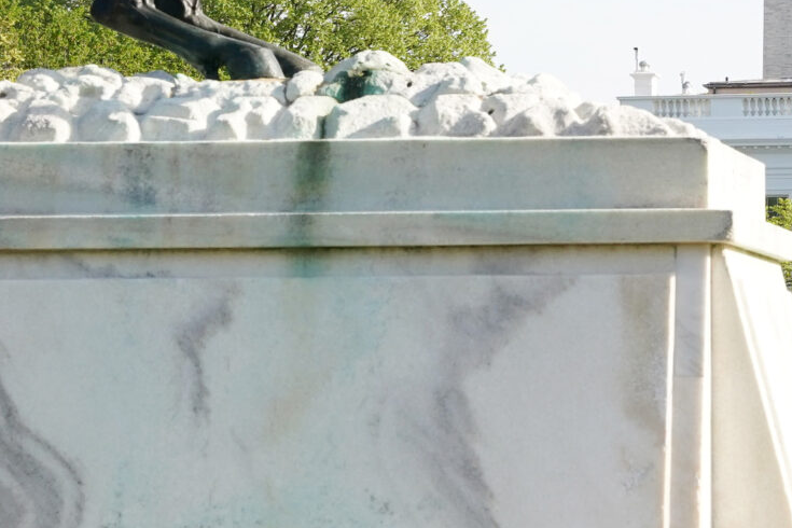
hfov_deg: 9.5
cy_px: 26
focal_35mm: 216
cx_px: 724
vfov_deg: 6.3
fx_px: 4752
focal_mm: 62
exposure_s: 1/800
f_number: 9
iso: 640
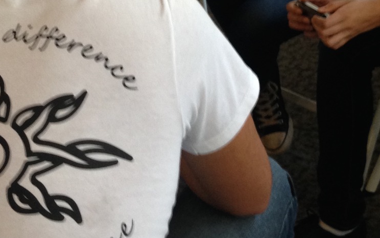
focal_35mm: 94
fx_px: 973
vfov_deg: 13.6
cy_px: -30
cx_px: 196
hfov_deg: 22.1
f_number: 2.4
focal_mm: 4.12
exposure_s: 1/20
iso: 100
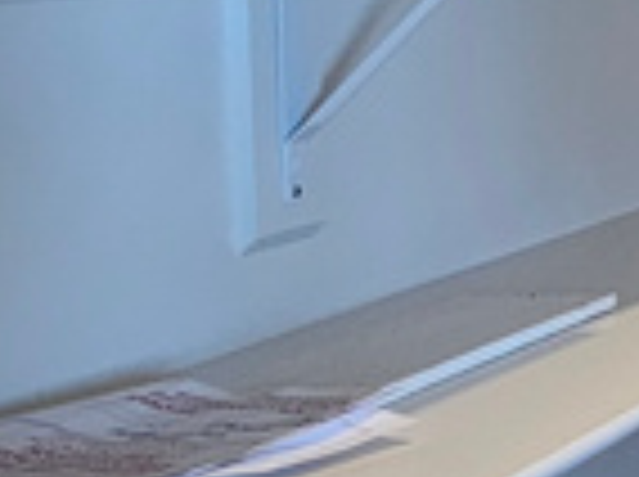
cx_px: 1616
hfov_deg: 13.6
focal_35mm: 94
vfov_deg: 15.2
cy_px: -68
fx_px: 1732
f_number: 2.2
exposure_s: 1/60
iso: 160
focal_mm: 2.2
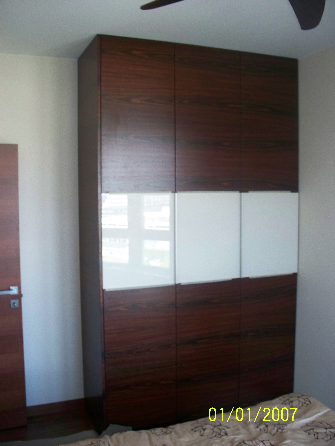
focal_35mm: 36
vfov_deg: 51.4
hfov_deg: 39.7
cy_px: 223
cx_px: 168
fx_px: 465
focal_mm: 7.54
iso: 200
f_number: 2.8
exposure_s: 1/60
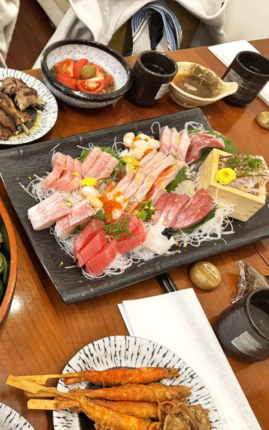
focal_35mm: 34
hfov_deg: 33.6
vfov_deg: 56.7
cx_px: -9
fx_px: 399
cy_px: 215
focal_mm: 6.76
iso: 800
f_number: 1.78
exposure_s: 1/60
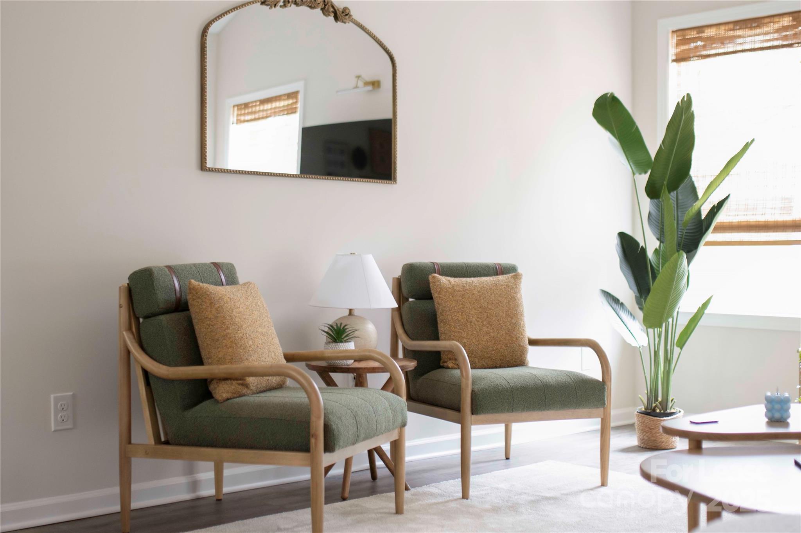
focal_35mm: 52
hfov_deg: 38.2
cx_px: 400
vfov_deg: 25.9
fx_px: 1156
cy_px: 266
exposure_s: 1/15
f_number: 1.4
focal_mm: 35
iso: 320
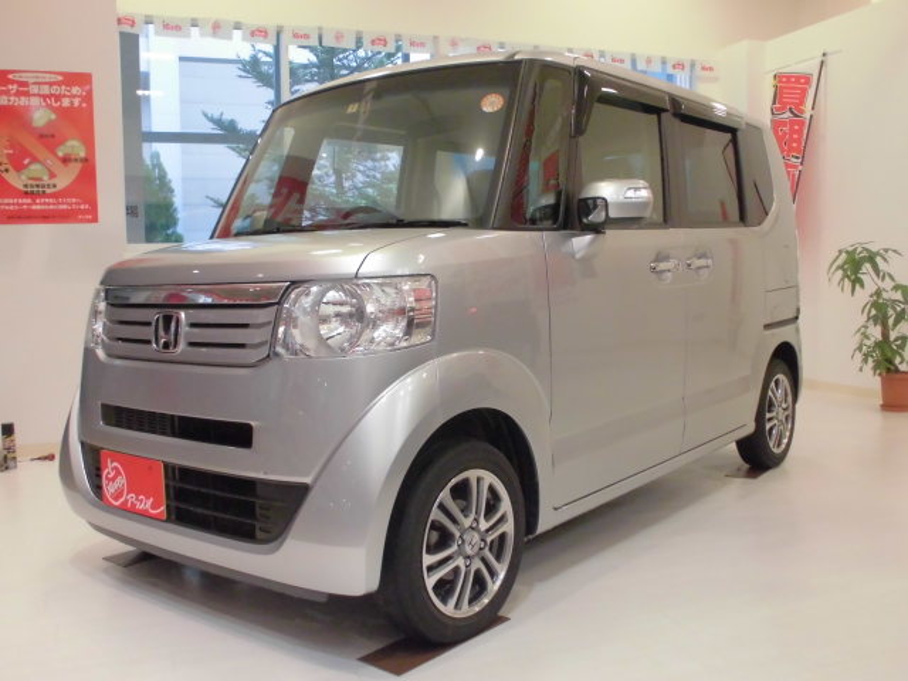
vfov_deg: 41.8
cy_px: 340
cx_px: 454
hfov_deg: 54.0
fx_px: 892
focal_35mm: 34
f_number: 4
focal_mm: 6.1
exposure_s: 1/60
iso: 400
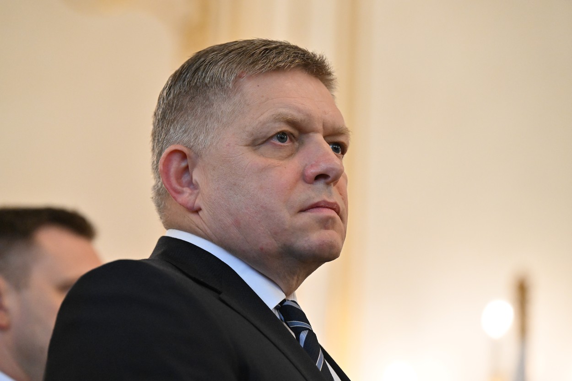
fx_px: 2462
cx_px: 286
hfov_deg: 13.3
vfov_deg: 8.9
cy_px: 190
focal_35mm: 155
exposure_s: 1/500
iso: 5000
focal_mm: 155
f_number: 4
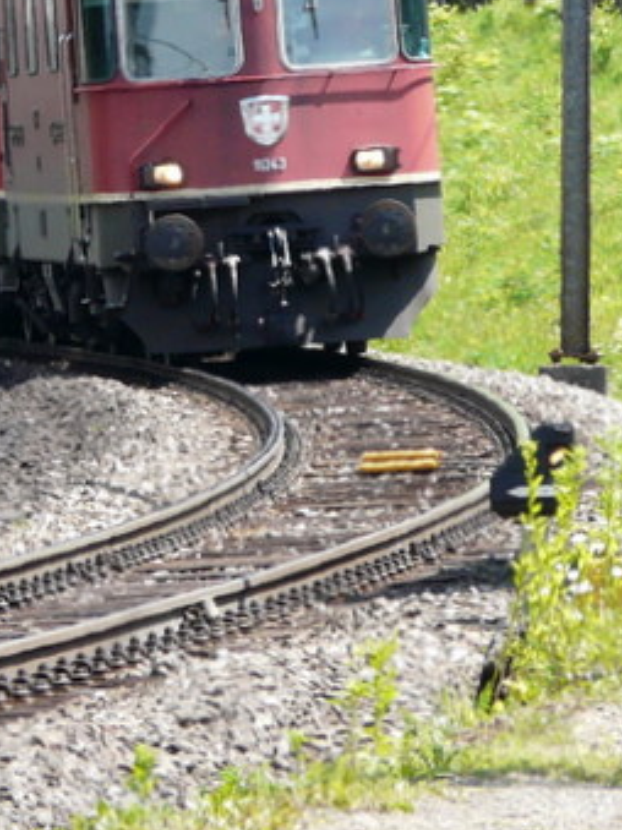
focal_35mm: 655
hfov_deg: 2.3
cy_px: 95
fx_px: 15702
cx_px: 22
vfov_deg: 3.0
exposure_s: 1/250
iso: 100
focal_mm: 36.5
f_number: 4.5
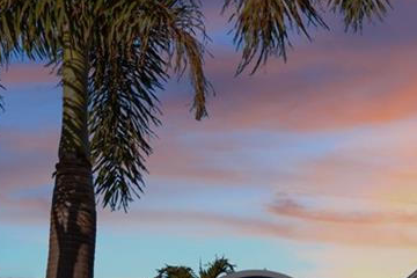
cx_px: 502
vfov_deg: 10.7
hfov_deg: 16.4
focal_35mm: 120
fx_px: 1390
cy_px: 496
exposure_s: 1/125
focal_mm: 18
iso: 100
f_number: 9
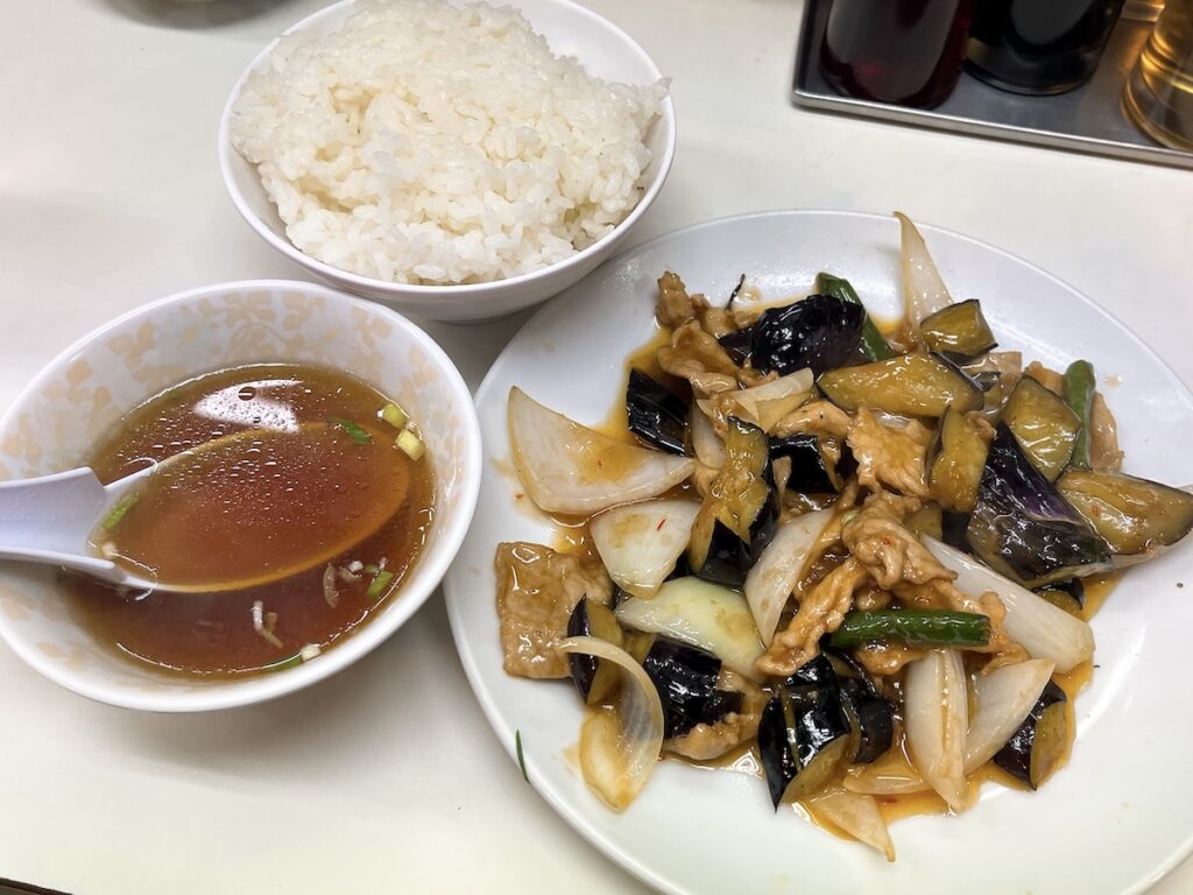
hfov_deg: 67.3
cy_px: 448
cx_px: 596
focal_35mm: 26
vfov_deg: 53.1
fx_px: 896
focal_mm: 5.1
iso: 80
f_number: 1.6
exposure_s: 1/100
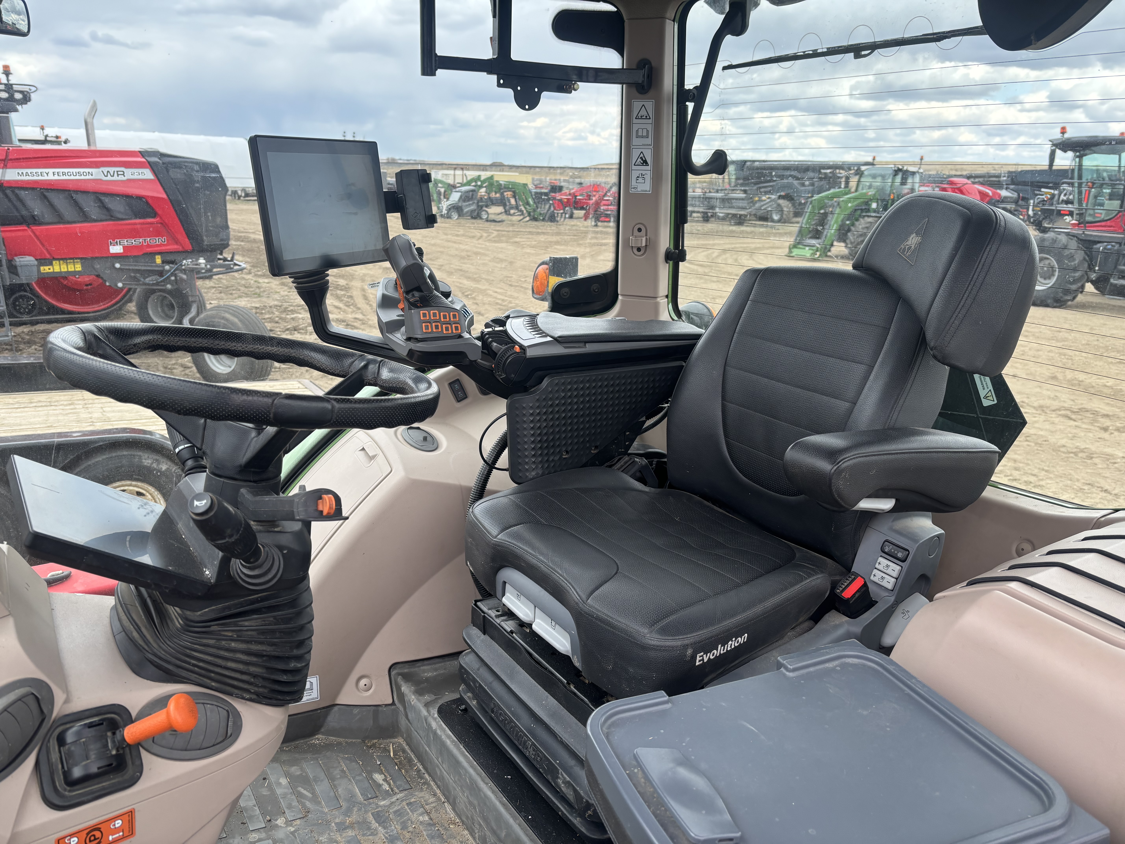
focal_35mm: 26
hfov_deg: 67.3
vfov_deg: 53.1
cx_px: 562
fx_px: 845
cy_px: 422
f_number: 1.6
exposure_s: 1/399
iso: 50
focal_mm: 5.96
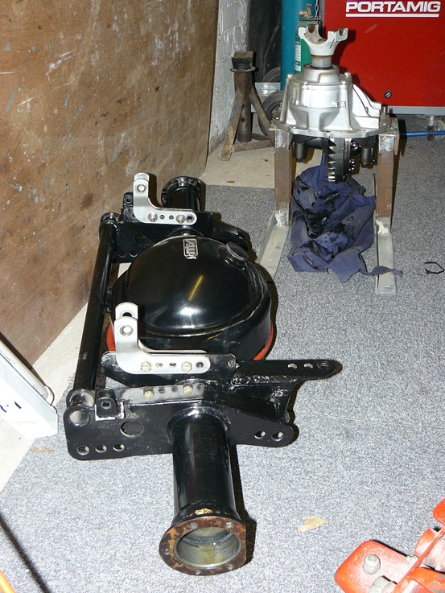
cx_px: 222
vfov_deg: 51.3
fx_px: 617
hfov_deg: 39.7
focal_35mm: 36
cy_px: 296
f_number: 2.8
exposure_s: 1/30
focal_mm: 6
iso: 125
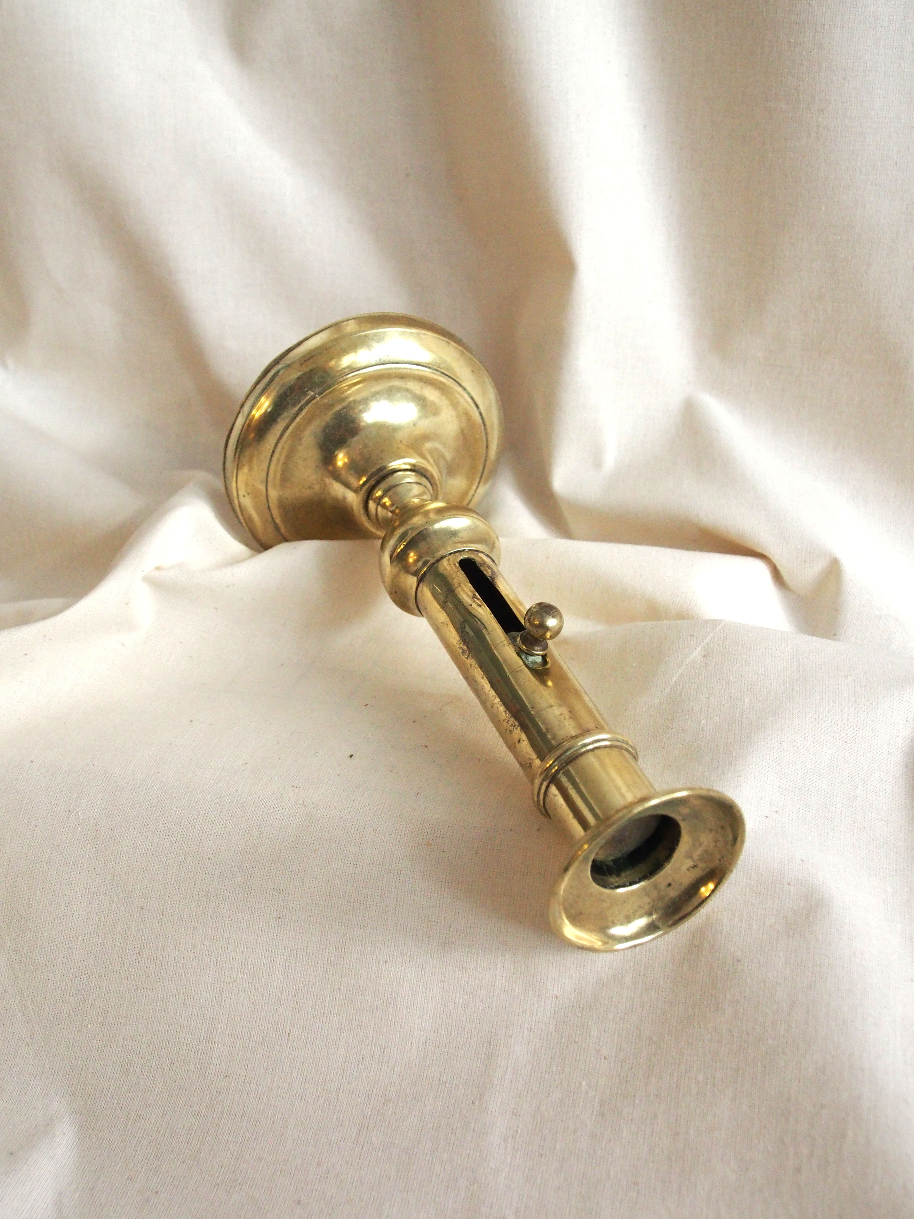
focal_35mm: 38
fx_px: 1338
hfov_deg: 37.7
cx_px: 457
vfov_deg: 49.0
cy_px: 610
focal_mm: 19
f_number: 4.4
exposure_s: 1/40
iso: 1600
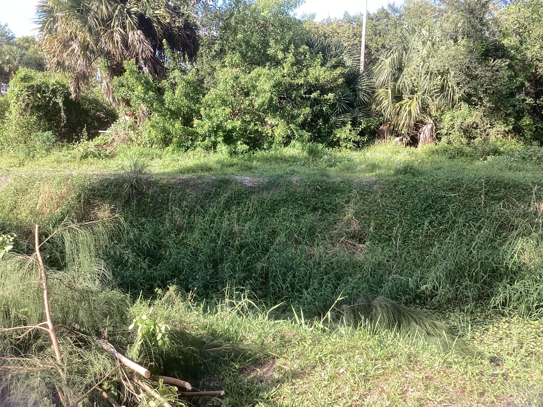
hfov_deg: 58.4
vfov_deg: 45.4
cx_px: 272
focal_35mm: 31
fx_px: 486
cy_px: 204
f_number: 2.4
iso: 25
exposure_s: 1/242
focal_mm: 3.3
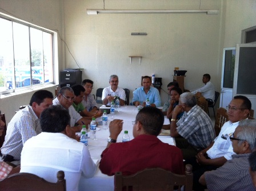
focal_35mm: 35
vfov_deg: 40.6
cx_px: 128
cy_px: 96
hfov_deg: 52.7
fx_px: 259
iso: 80
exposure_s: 1/24
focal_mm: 3.85
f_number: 2.8
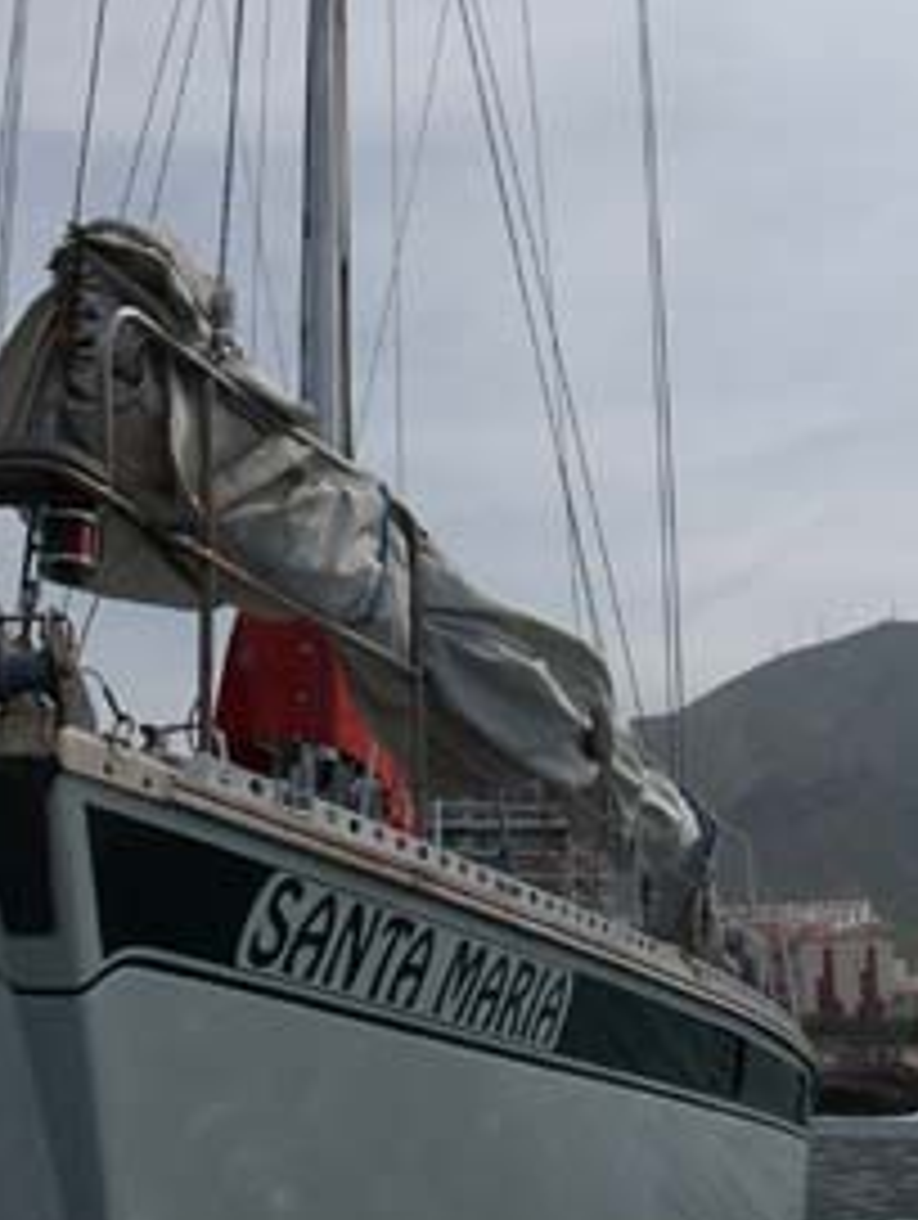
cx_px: 216
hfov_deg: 23.1
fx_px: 2222
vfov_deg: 30.7
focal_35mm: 63
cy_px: 567
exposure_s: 1/1000
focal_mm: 6.3
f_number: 5.6
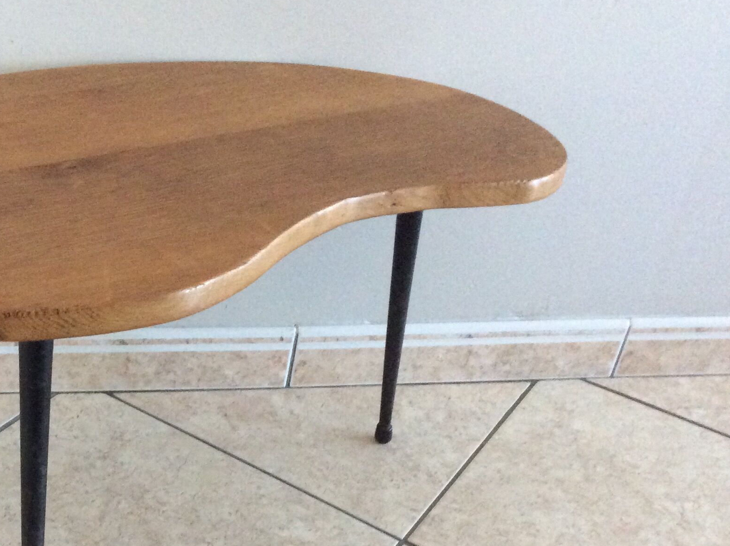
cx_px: 129
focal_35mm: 53
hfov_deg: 34.9
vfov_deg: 27.2
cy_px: 397
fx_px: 1116
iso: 320
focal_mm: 3.3
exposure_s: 1/20
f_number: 2.4
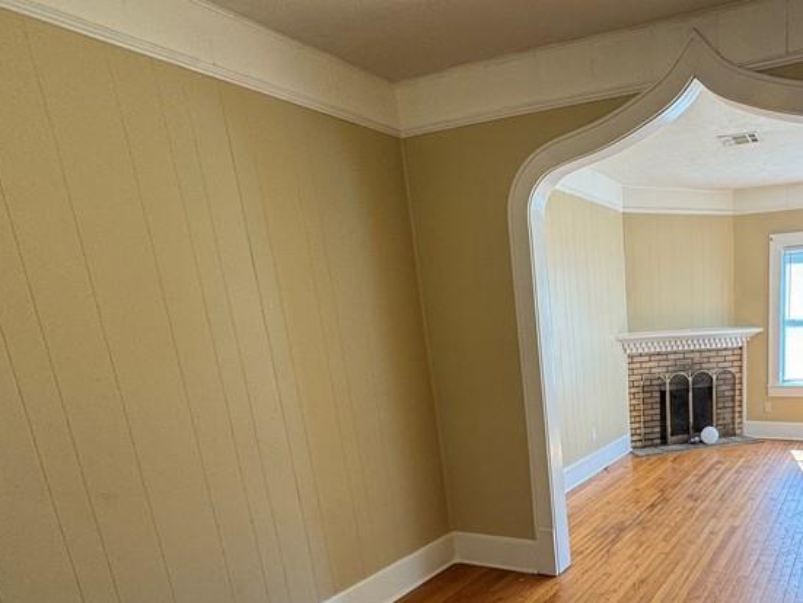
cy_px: 466
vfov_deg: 50.5
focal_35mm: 26
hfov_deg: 62.6
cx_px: 621
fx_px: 604
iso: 100
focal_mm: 2.22
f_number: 2.2
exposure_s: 1/120
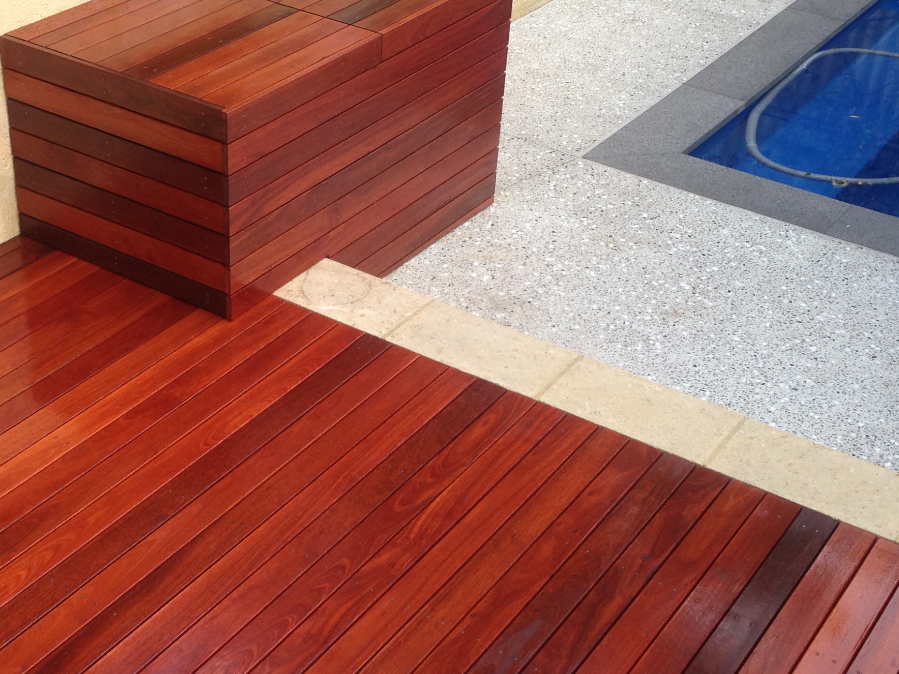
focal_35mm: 62
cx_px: 372
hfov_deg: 31.1
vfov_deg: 23.6
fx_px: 1610
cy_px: 371
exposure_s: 1/215
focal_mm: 4.12
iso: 50
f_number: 2.4
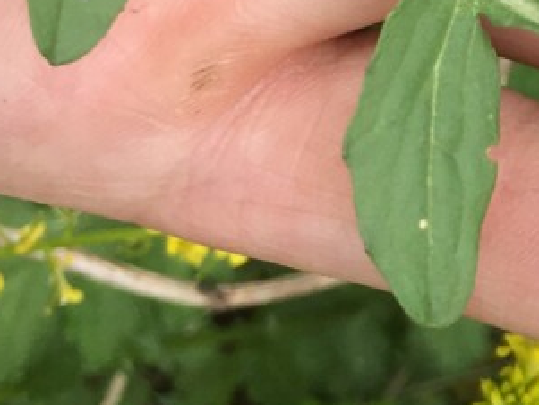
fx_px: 2305
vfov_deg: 9.9
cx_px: 1006
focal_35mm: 148
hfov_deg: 12.1
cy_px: -56
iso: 25
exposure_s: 1/718
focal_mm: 4.15
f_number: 2.2
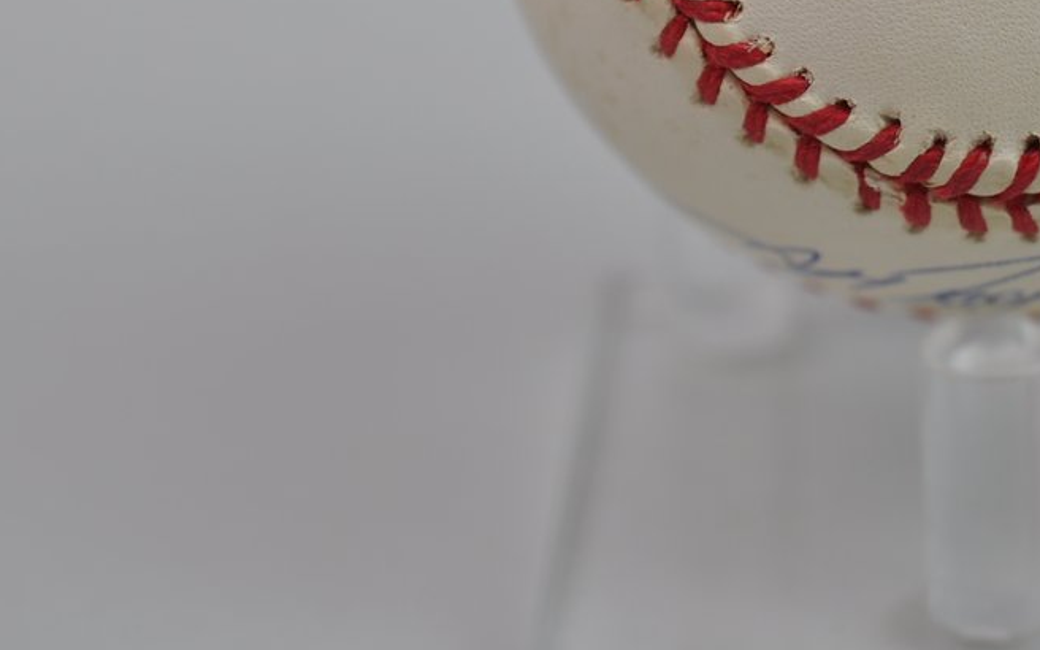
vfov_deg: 8.2
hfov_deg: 13.0
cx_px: 966
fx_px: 4507
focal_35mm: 159
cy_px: -86
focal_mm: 40
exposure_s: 1/60
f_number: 4
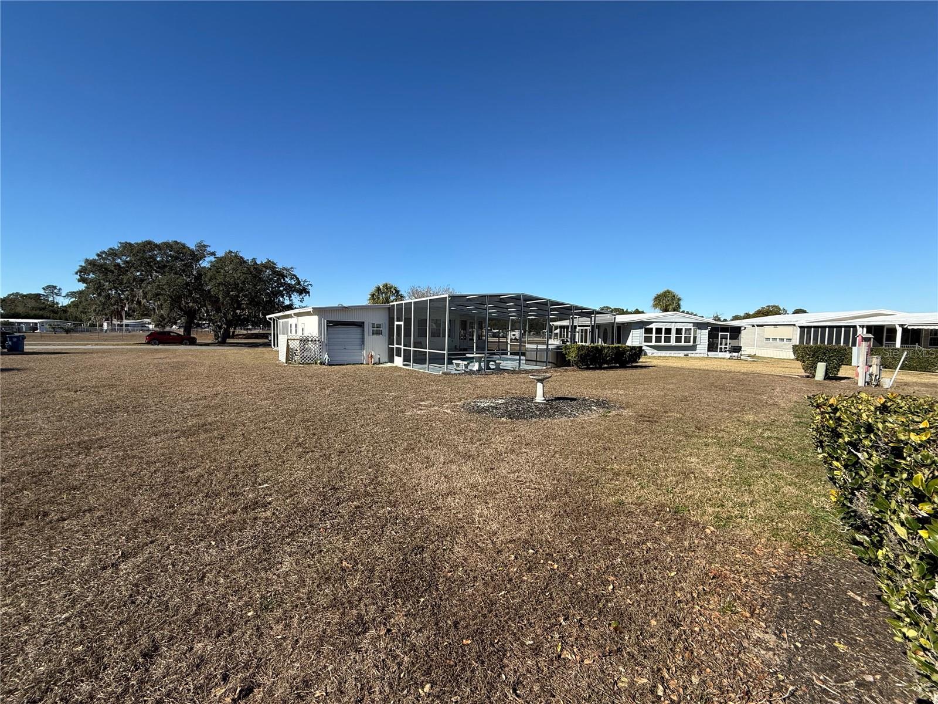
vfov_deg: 85.7
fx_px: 379
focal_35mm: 14
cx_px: 469
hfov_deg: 102.1
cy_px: 352
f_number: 2.2
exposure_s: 1/2092
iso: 50
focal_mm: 2.22
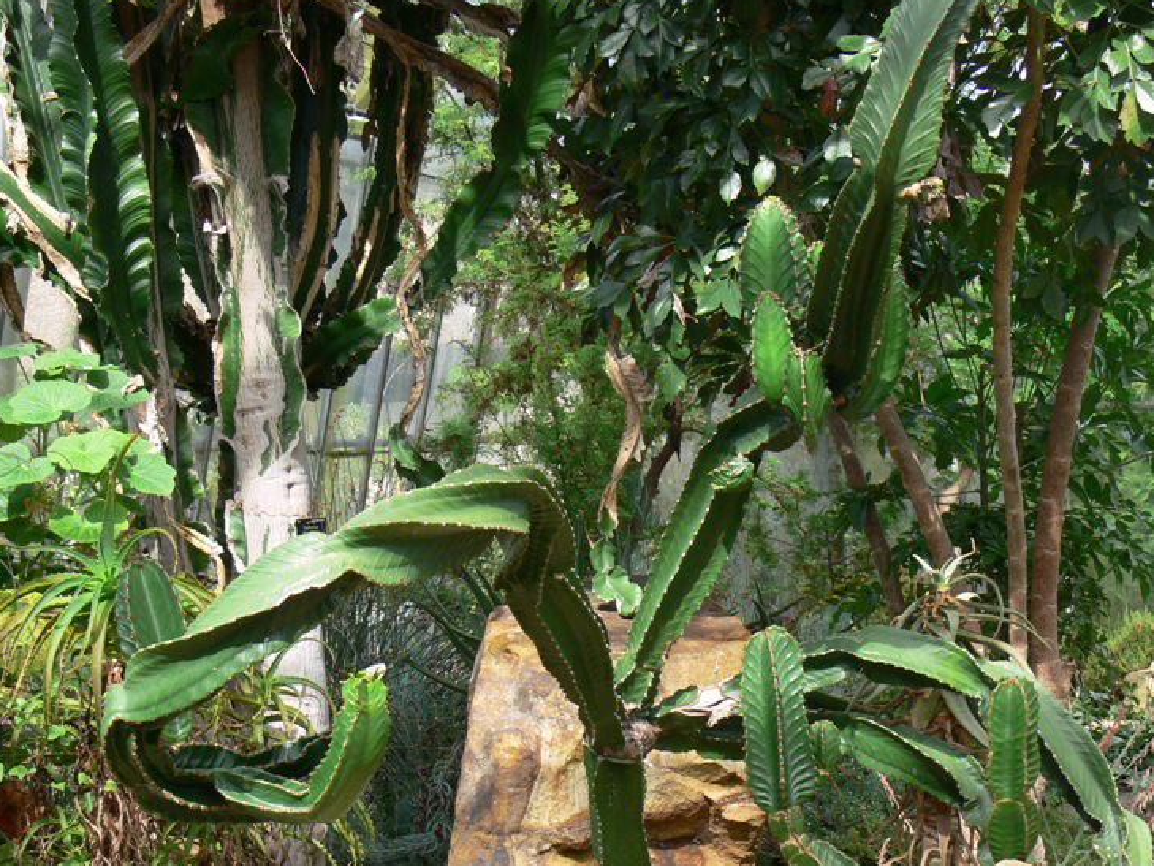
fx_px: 2434
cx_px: 651
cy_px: 565
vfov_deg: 20.1
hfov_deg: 26.7
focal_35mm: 73
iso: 80
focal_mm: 11
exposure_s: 1/100
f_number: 4.5
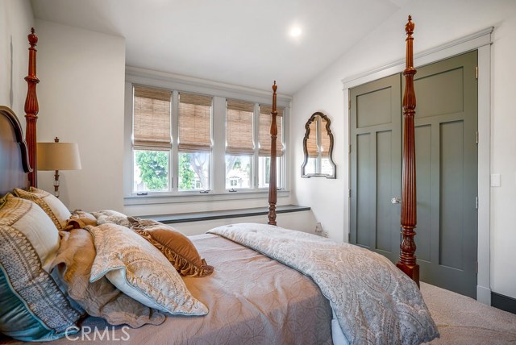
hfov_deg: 89.9
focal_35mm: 18
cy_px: 172
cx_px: 258
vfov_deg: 67.5
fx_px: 258
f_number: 8
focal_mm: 18
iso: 125
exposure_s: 1/40
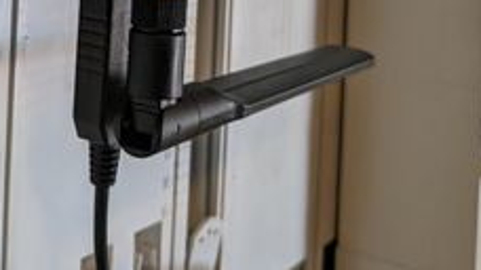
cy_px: -84
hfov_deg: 31.6
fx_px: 841
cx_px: 148
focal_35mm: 66
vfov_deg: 17.1
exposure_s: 1/99.9
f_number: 1.73
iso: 384
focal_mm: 4.38
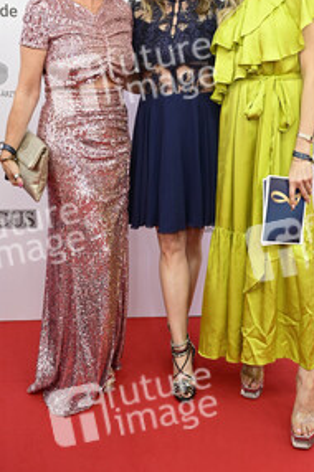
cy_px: 160
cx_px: 180
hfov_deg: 31.3
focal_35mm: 43
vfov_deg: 45.1
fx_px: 560
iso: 250
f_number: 6.3
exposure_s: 1/200
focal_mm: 30.5
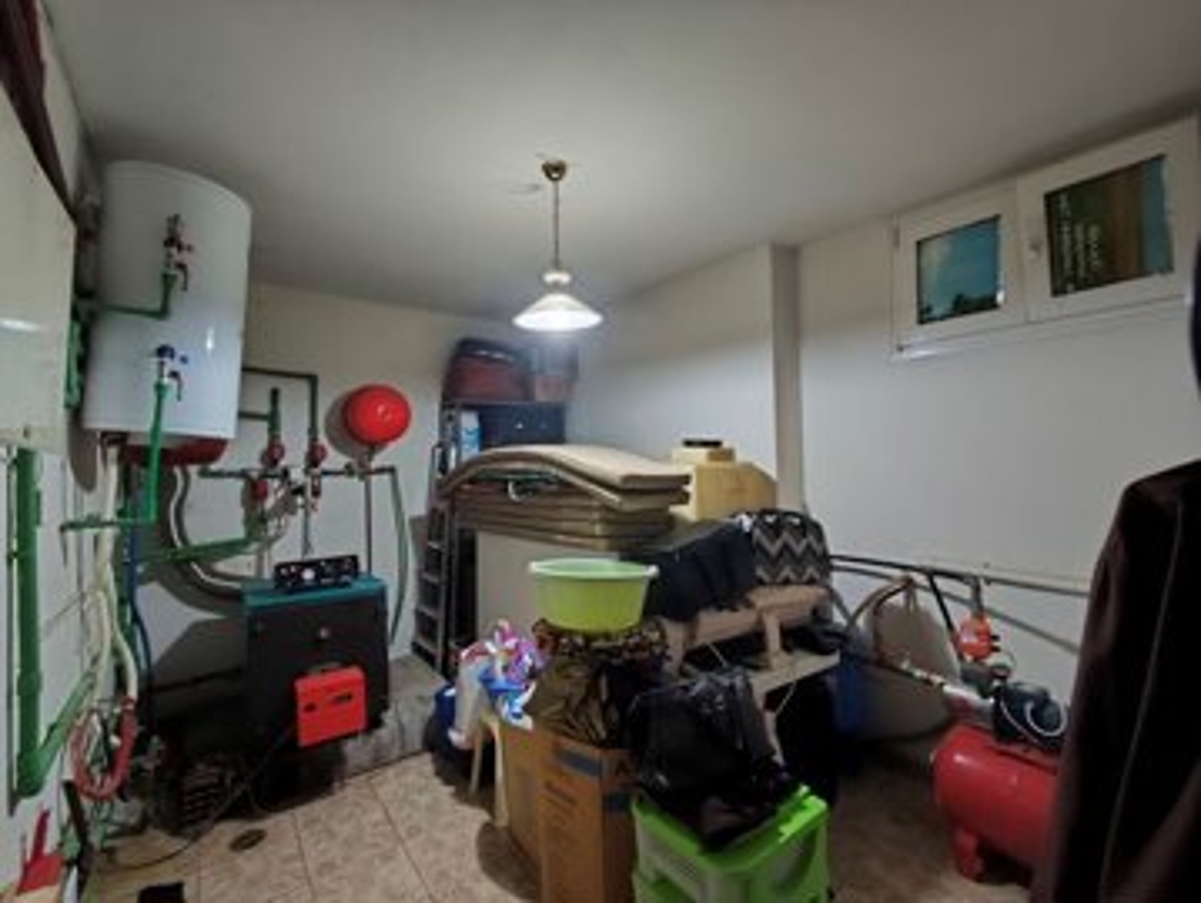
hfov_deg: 98.1
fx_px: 521
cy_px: 452
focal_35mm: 15
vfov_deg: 81.8
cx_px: 600
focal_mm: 1.65
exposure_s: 1/12.5
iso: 400
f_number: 2.2
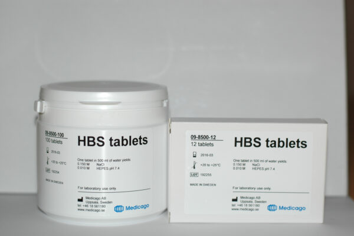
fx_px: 737
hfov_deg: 27.0
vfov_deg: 18.2
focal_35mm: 75
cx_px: 177
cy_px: 118
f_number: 2.8
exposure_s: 1/60
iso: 200
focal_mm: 50
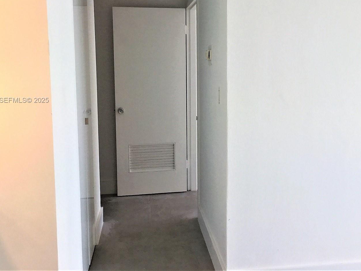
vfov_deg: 38.4
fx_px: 386
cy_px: 101
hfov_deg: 50.1
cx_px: 189
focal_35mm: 37
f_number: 2.2
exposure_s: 1/60
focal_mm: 4.15
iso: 32
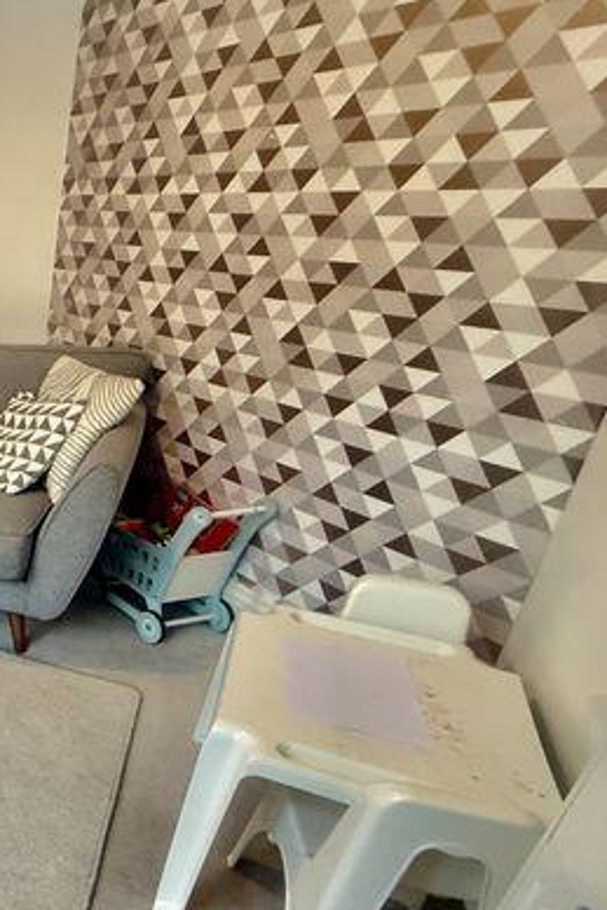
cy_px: 544
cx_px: -227
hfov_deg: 31.0
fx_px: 758
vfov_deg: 61.4
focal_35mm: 30
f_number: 2.2
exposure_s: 1/100
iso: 320
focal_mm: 2.22
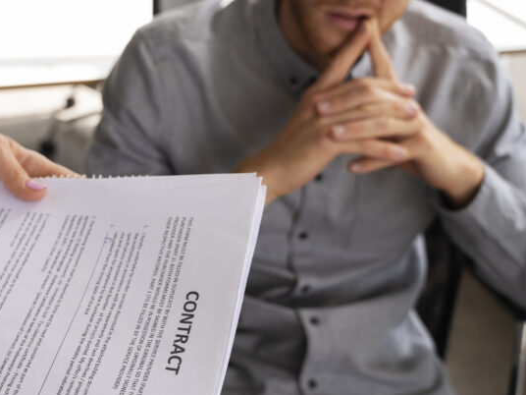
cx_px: 104
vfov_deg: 25.2
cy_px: 202
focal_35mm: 58
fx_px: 883
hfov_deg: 32.3
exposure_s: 1/160
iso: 160
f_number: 4
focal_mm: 31.6
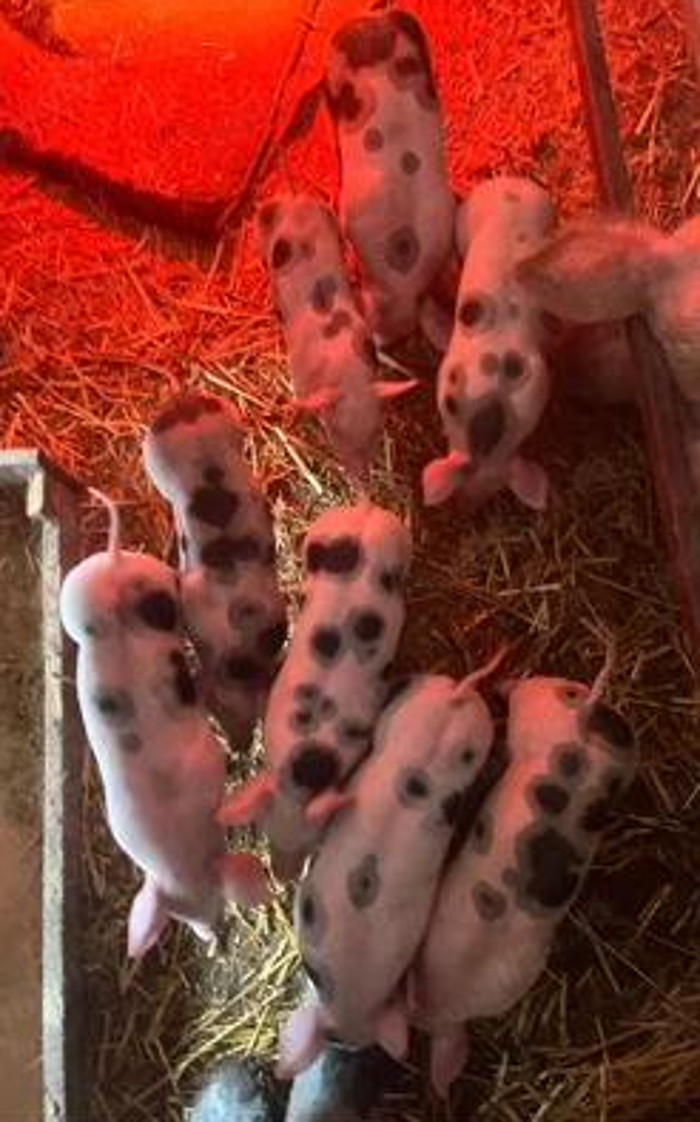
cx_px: 356
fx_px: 855
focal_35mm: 28
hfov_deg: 44.5
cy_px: 558
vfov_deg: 66.5
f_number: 1.5
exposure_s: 1/33
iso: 640
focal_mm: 5.7
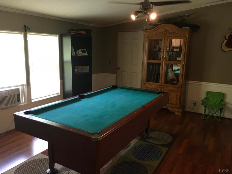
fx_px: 194
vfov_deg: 48.2
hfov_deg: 61.7
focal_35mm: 29
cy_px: 87
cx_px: 116
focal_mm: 4.15
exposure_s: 1/30
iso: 125
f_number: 2.2
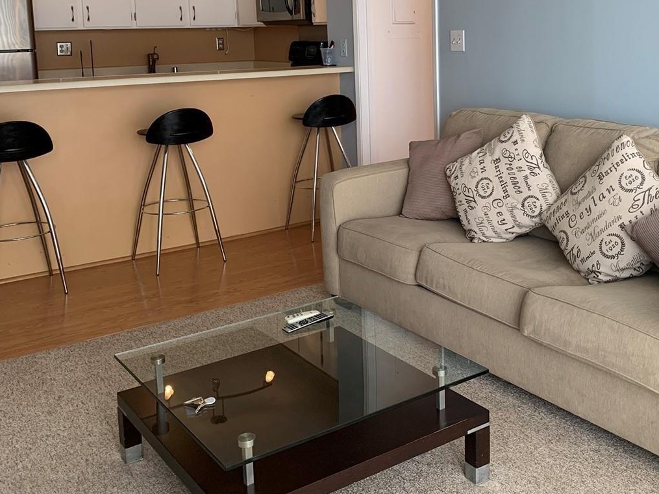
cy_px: 123
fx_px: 780
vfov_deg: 34.4
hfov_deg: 45.5
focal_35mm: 41
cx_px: 404
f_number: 1.8
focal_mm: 4.25
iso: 80
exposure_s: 1/120
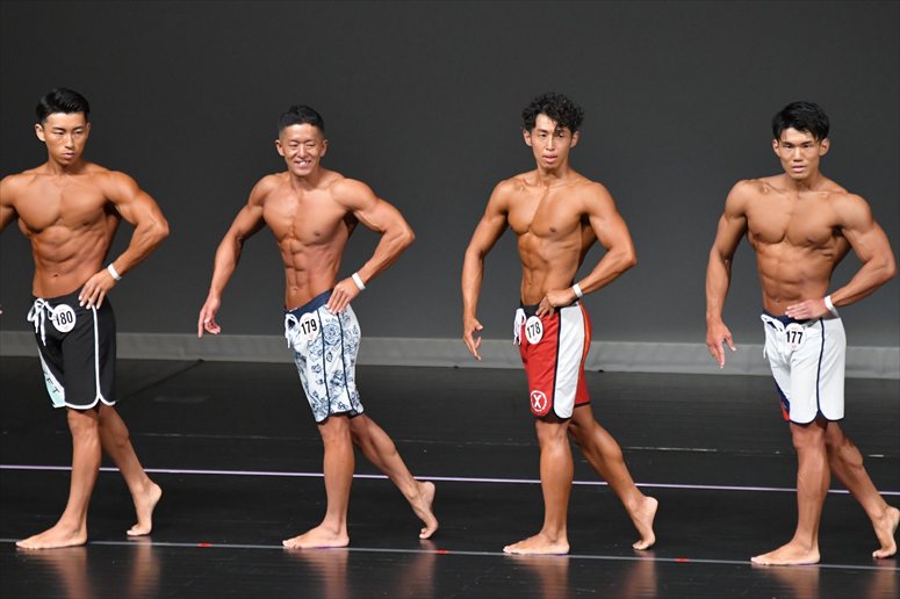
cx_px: 450
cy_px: 300
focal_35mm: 315
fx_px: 7871
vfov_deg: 4.4
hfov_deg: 6.5
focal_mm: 210
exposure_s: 1/400
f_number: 5.6
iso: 4000
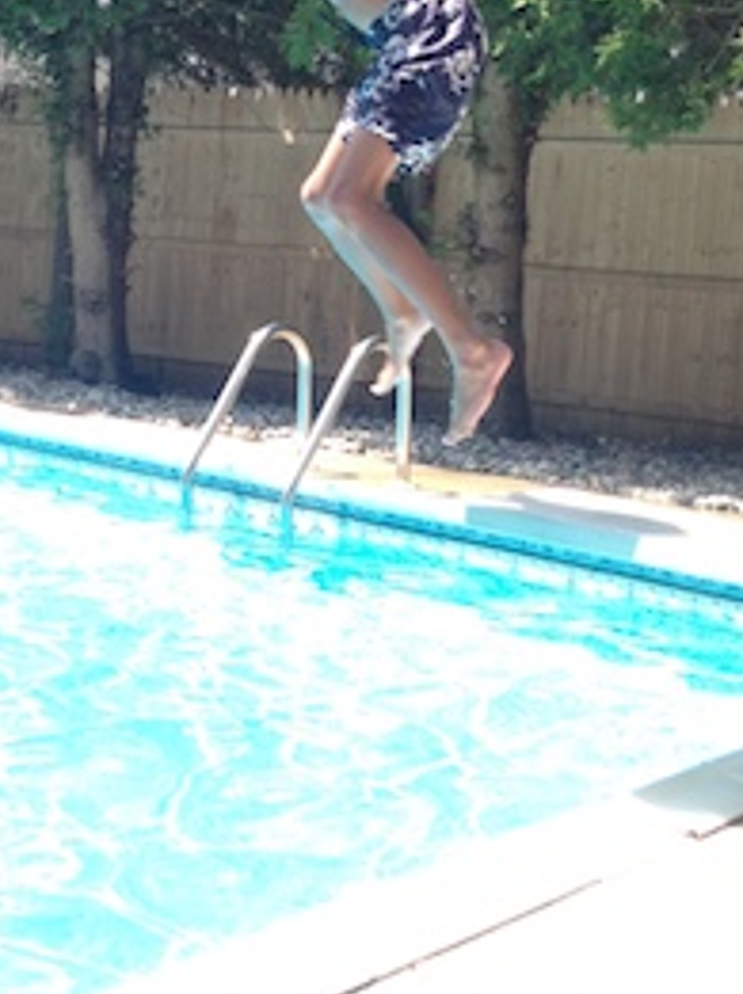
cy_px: 423
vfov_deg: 25.7
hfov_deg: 19.1
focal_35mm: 76
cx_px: 149
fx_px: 2180
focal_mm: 4.12
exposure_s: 1/366
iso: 50
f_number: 2.4
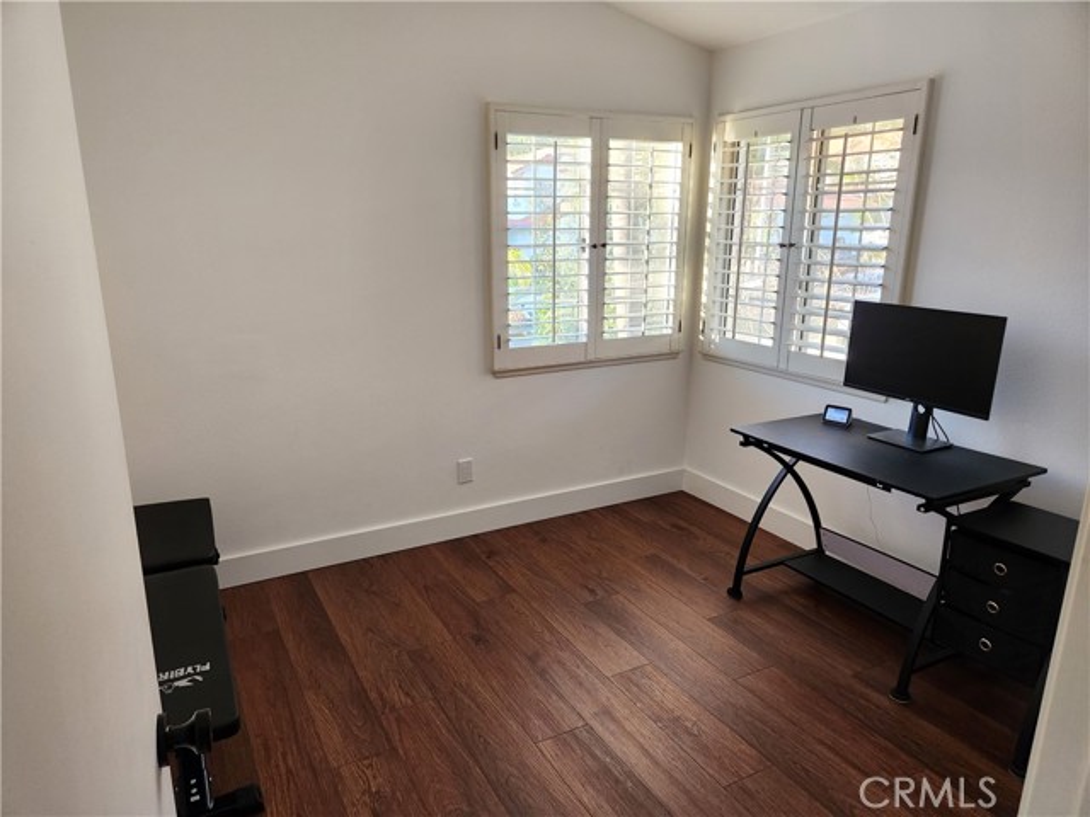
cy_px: 408
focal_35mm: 23
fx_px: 724
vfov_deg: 58.9
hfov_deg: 73.9
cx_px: 545
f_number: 1.8
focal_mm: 5.4
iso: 250
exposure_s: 1/120
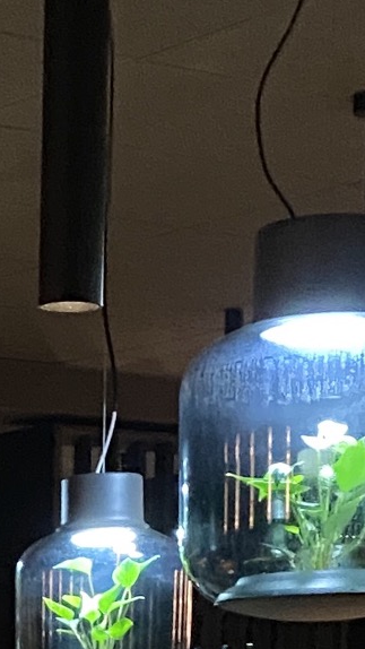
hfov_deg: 11.5
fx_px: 1737
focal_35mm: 101
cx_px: -194
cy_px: 1041
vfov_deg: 18.2
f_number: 1.8
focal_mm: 4.25
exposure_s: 1/27
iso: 1000
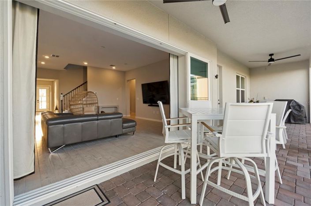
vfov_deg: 77.2
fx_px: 129
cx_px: 156
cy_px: 103
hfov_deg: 100.5
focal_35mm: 15
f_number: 8
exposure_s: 1/4
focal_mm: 10
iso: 100
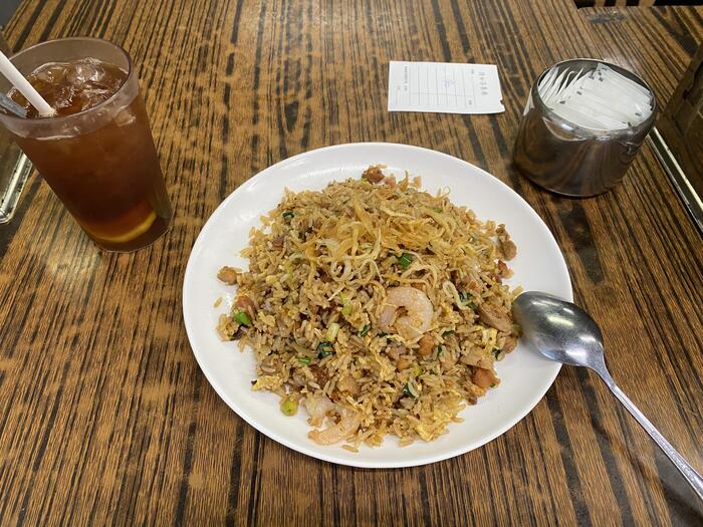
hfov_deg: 67.3
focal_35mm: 26
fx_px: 528
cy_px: 264
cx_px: 352
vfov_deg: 53.1
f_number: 1.8
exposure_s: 1/60
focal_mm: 4.25
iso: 160
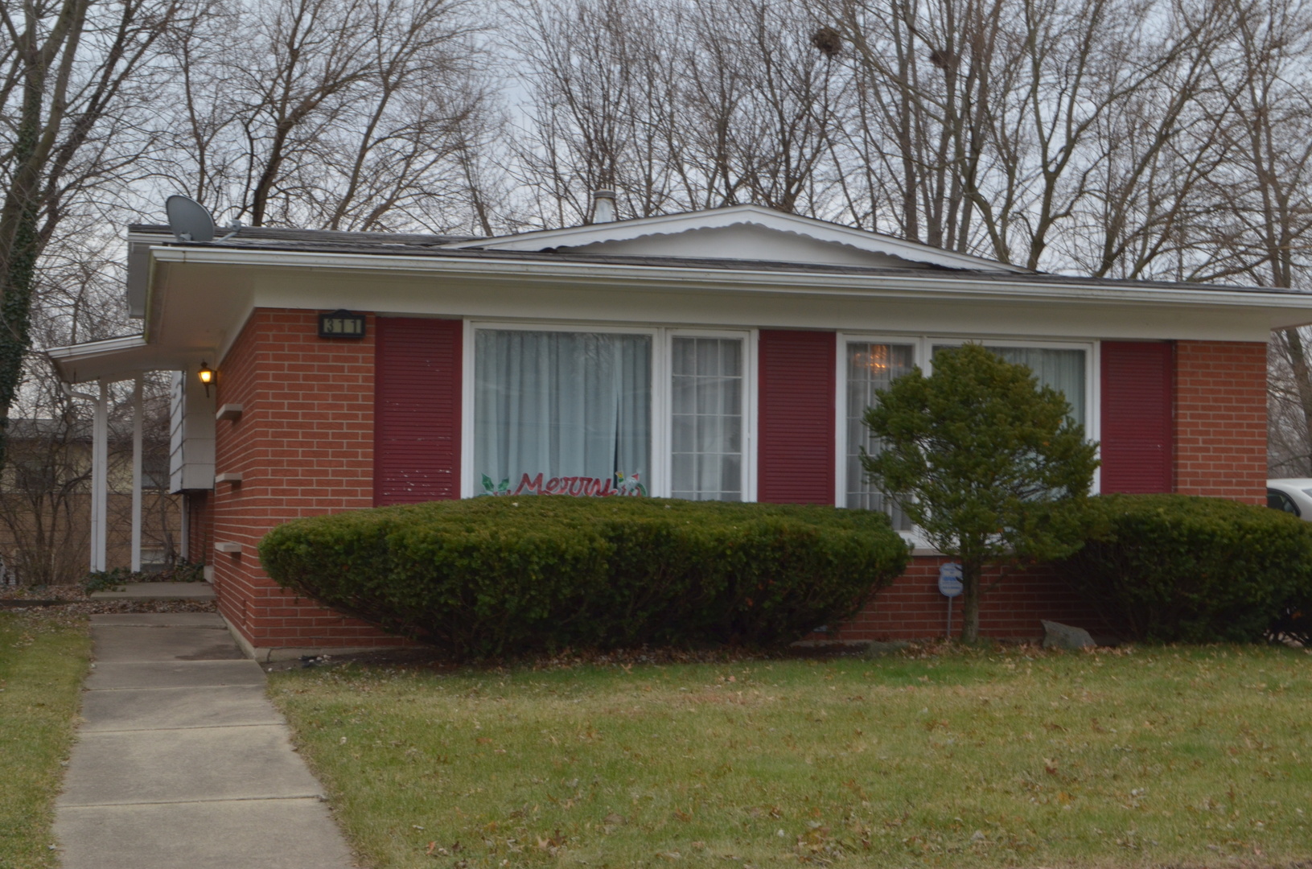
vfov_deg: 25.6
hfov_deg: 37.9
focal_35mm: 52
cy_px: 434
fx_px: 1909
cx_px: 656
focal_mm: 35
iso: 400
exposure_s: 1/20
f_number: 14
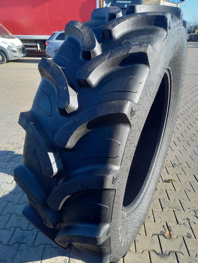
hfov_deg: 54.9
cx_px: 99
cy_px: 132
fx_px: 191
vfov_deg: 69.4
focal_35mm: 25
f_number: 1.8
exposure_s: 1/134
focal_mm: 4.65
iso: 50
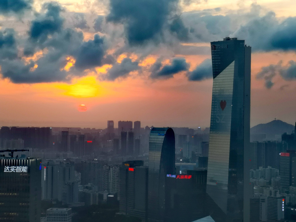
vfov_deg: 13.3
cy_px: 111
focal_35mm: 111
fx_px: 949
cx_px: 148
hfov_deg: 17.7
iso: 100
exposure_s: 1/100
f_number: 2.4
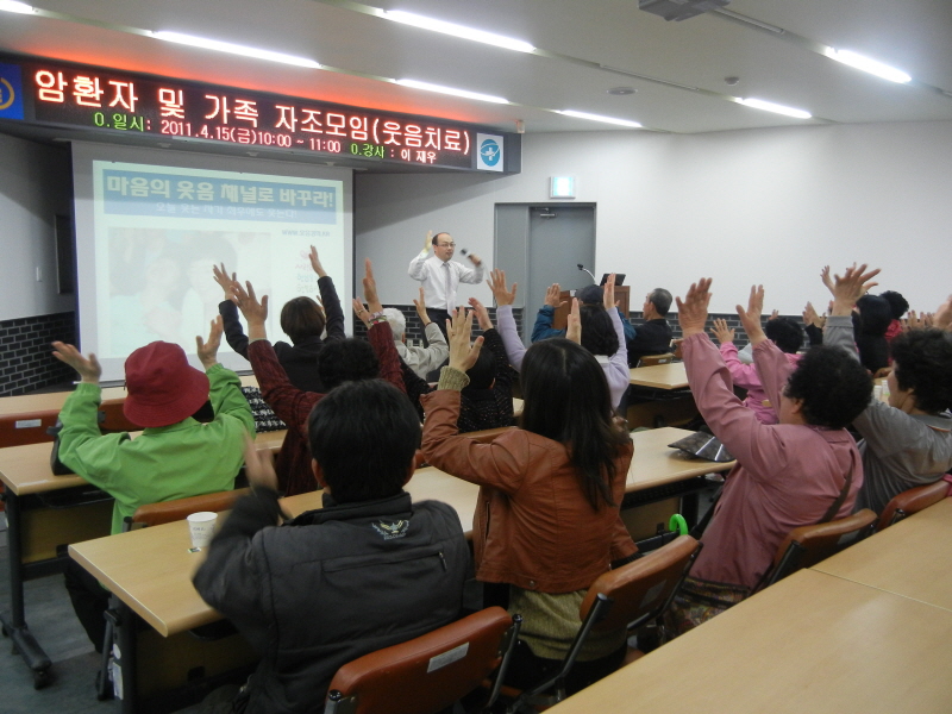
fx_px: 825
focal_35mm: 30
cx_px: 476
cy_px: 357
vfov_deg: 46.8
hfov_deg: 60.0
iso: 400
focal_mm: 5.4
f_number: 3.5
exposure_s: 1/21.2
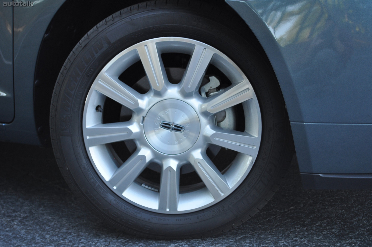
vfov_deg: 20.6
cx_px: 186
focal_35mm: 66
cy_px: 124
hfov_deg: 30.5
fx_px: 681
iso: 400
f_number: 5.3
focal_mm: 44
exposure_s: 1/80
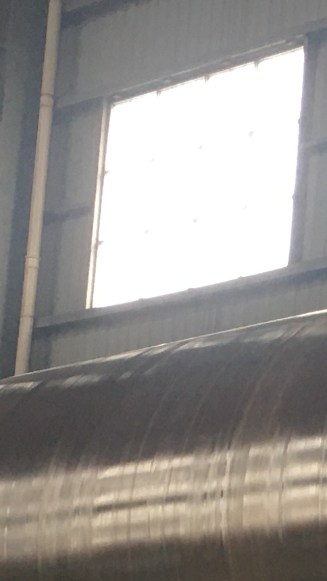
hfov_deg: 7.8
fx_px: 2282
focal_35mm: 148
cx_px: 680
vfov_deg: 14.2
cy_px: 632
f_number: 2.2
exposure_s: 1/33
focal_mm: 4.15
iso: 32
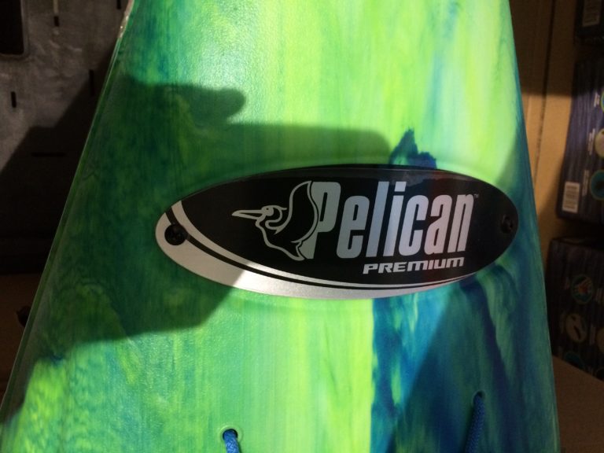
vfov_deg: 48.2
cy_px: 226
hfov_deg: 61.7
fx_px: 506
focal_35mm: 29
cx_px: 302
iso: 250
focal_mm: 4.15
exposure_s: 1/30
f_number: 2.2
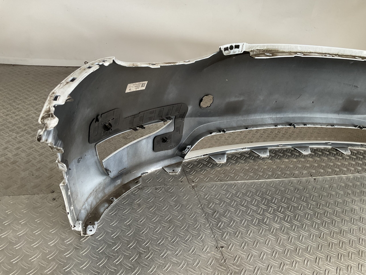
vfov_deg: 48.2
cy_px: 138
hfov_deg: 61.7
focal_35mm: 29
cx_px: 183
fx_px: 307
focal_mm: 3
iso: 40
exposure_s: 1/50
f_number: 1.8
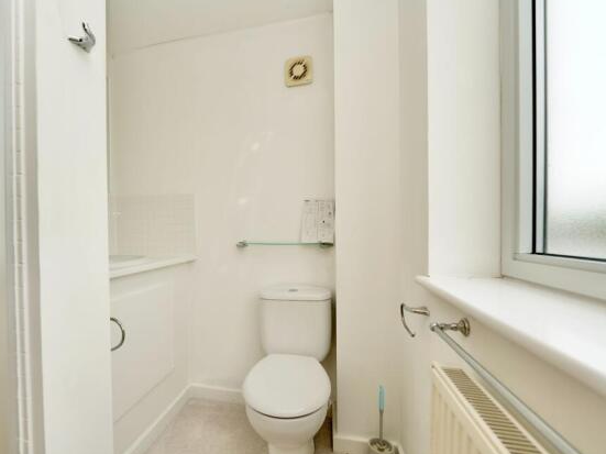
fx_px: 280
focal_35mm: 16
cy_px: 231
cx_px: 254
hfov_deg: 93.7
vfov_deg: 78.1
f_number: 4
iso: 125
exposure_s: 1/160
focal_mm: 14
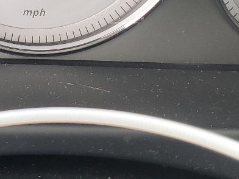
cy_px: -82
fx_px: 732
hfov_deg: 18.1
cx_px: 8
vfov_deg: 13.2
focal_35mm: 106
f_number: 1.5
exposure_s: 1/145
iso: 50
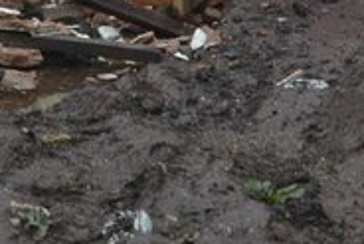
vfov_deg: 3.3
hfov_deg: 5.0
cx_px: 30
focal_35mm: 411
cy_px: -327
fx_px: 4159
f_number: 7.1
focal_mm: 56
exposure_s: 1/200
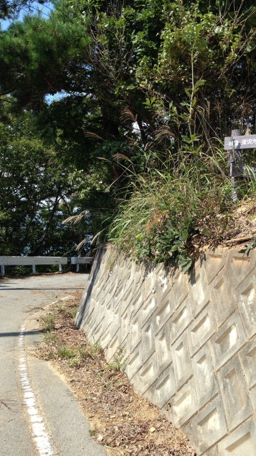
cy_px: 226
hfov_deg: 31.7
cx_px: 170
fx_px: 447
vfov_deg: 54.0
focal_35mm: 37
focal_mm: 4.12
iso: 50
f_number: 2.4
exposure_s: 1/968
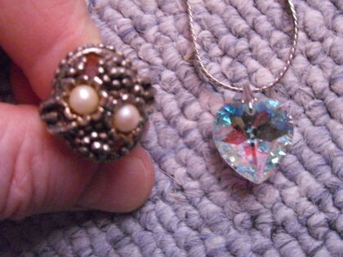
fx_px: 396
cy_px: 117
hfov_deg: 46.7
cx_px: 189
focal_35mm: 40
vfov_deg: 35.9
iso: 800
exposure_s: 1/9
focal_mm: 6.3
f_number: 3.5
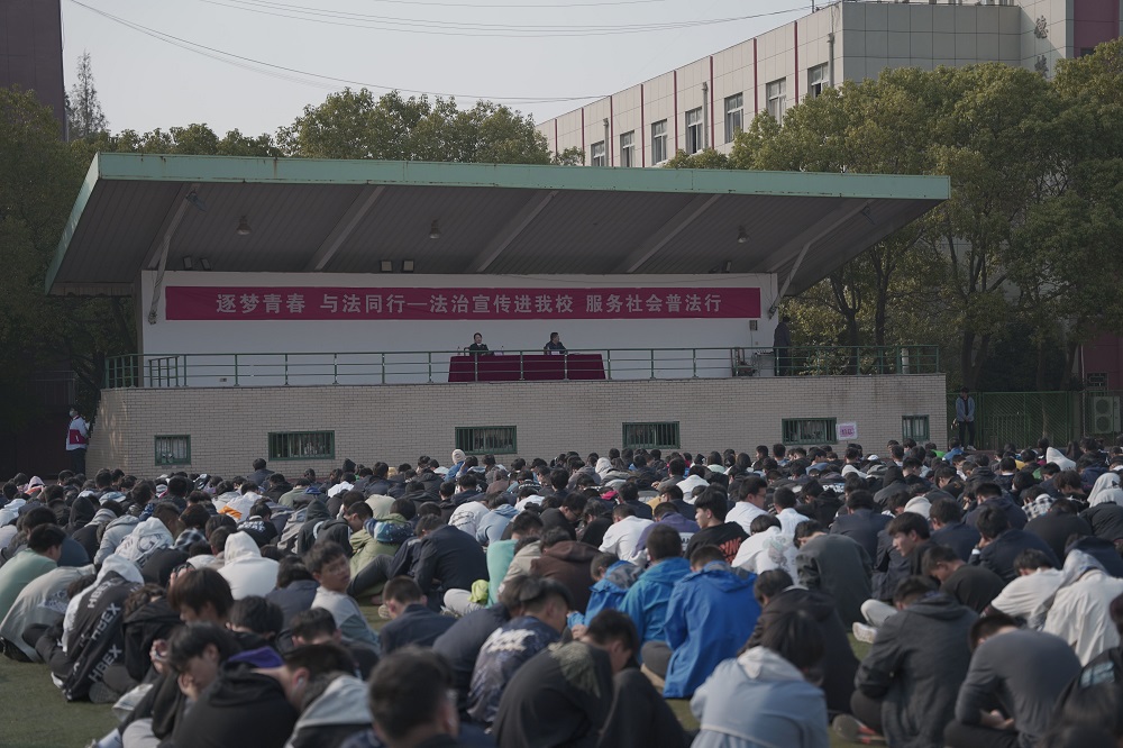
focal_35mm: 70
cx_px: 562
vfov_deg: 19.4
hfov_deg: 28.9
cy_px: 374
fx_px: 2183
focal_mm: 70
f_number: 2.8
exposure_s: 1/2000
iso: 200
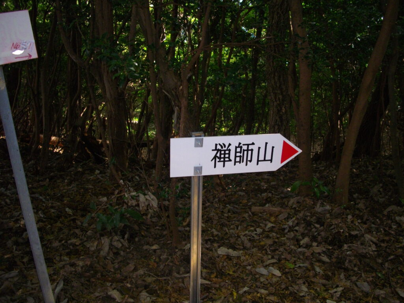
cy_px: 152
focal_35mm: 37
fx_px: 432
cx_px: 202
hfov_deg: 50.1
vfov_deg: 38.7
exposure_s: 1/50
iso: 200
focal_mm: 6.2
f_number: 2.8
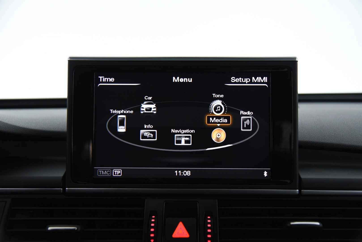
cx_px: 181
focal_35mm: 40
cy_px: 121
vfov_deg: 33.4
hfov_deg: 48.4
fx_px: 402
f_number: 4
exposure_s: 1/60
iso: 4000
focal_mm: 40
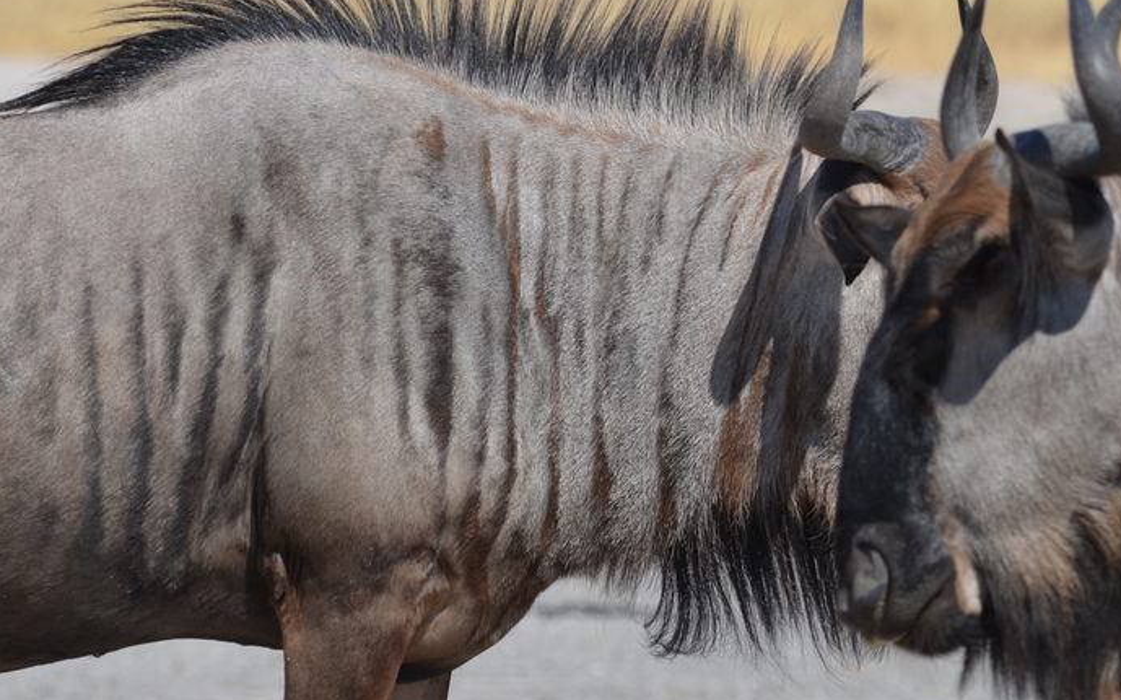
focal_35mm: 794
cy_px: 330
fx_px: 24248
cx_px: 454
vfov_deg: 1.7
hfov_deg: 2.6
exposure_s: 1/800
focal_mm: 280
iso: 200
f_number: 7.1
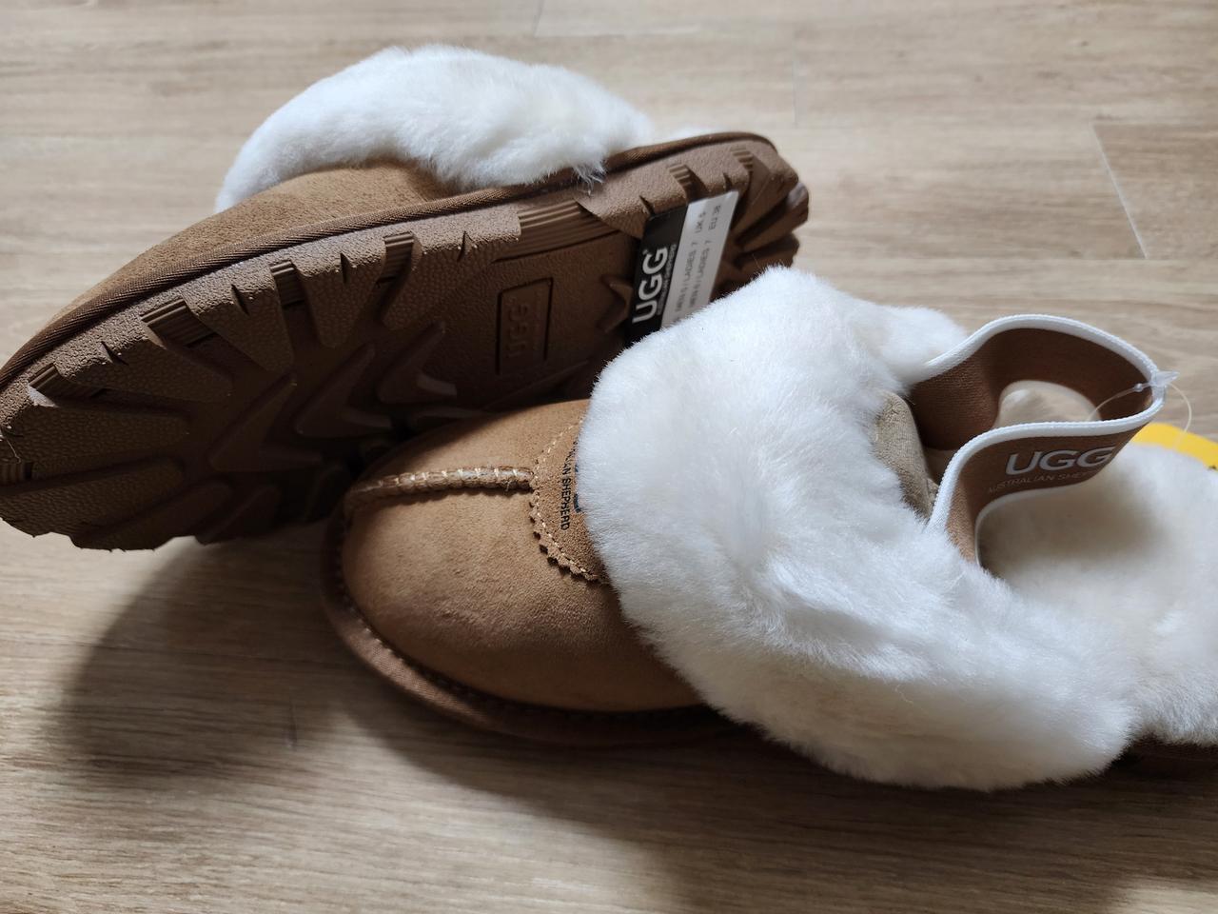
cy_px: 457
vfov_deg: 58.9
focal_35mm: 23
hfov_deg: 73.9
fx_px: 809
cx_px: 609
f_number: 1.8
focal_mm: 6.4
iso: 320
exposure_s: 1/120
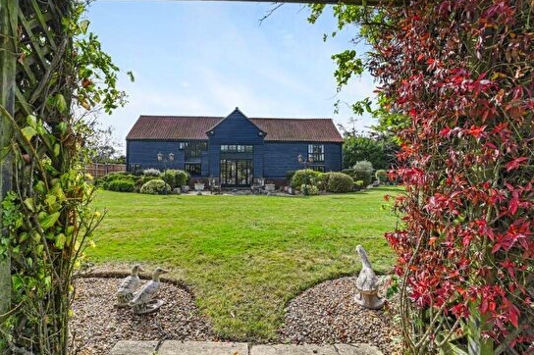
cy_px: 171
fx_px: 267
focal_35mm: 18
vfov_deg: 67.3
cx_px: 250
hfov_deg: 89.9
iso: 400
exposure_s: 1/125
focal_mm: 14
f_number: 9
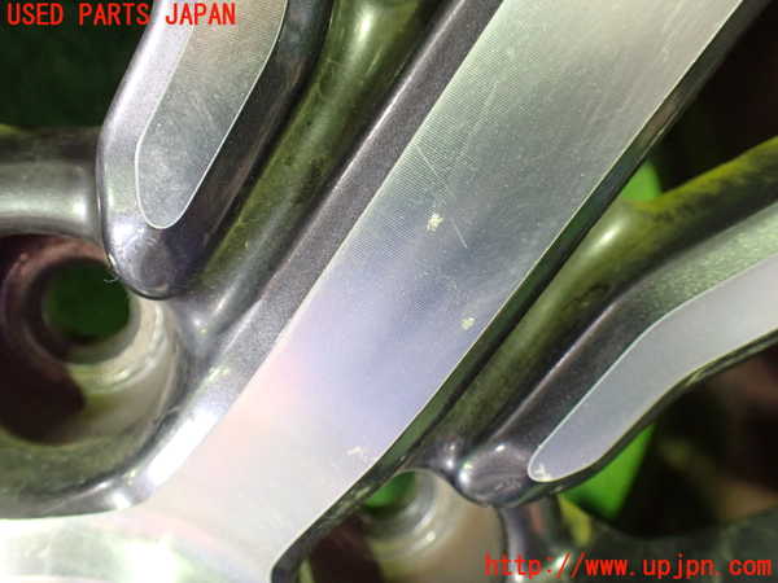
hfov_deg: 60.0
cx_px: 389
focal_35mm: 30
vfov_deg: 46.8
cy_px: 292
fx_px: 674
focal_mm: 5.4
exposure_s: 1/30
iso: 800
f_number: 2.3
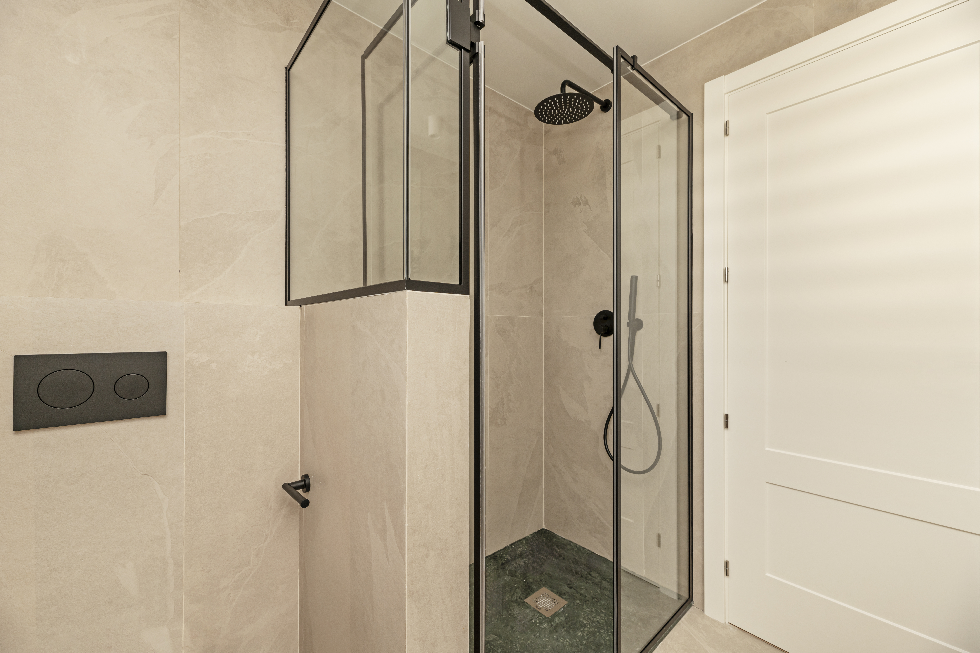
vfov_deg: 81.2
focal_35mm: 14
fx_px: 381
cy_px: 326
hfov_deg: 104.3
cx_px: 490
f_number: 8
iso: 100
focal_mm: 14
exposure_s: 1/15
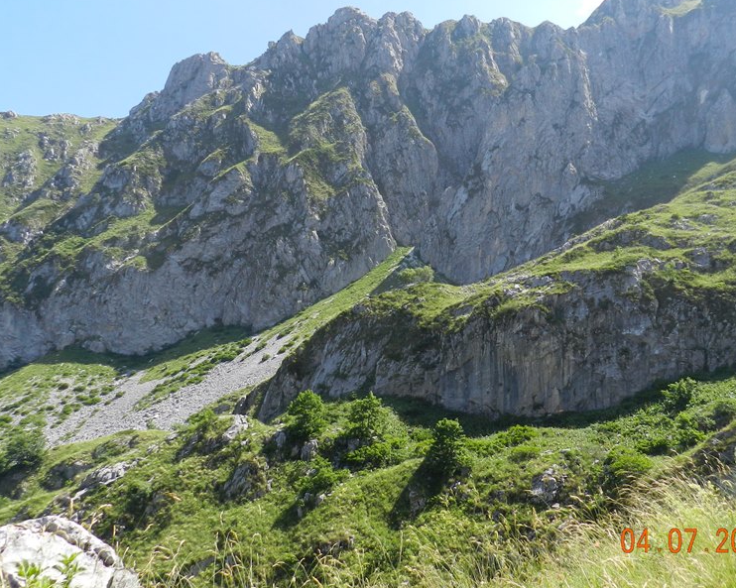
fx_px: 675
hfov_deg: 56.9
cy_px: 239
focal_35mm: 31
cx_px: 425
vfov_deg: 46.9
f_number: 3.4
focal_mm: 4
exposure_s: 1/800
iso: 160
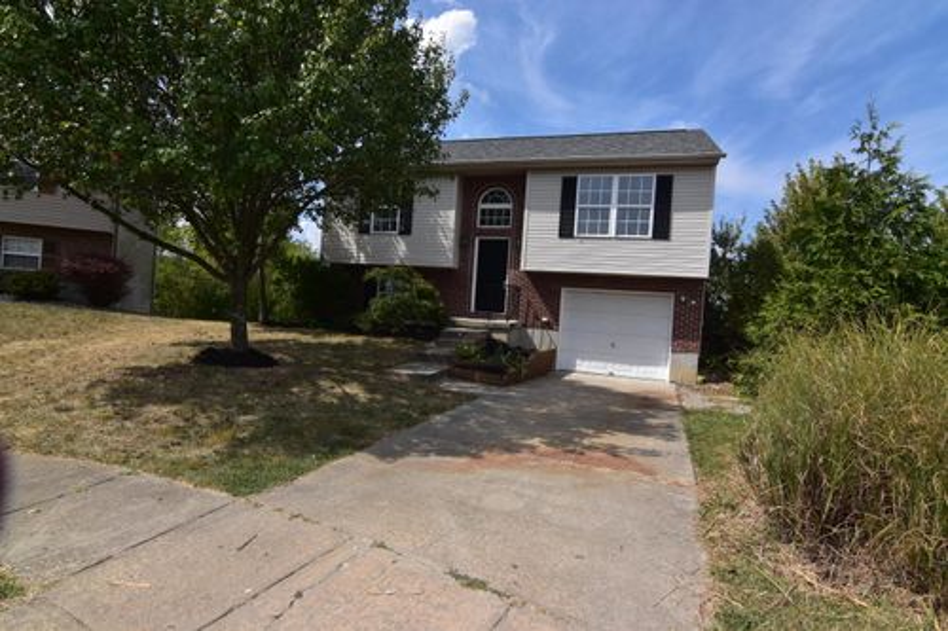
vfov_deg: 67.3
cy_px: 316
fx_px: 474
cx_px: 474
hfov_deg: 90.0
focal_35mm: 18
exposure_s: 1/200
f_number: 10
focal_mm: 12
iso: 100
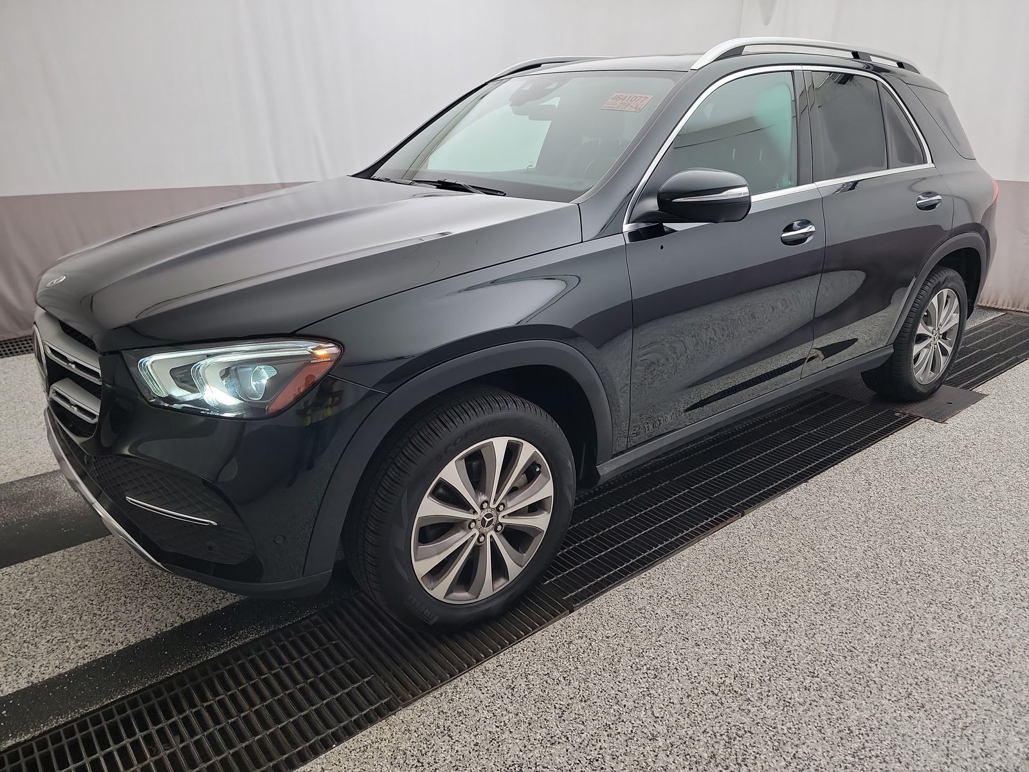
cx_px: 514
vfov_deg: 56.8
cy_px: 386
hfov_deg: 71.6
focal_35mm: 24
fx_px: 713
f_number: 1.8
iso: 119
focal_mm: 6.7
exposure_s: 1/59
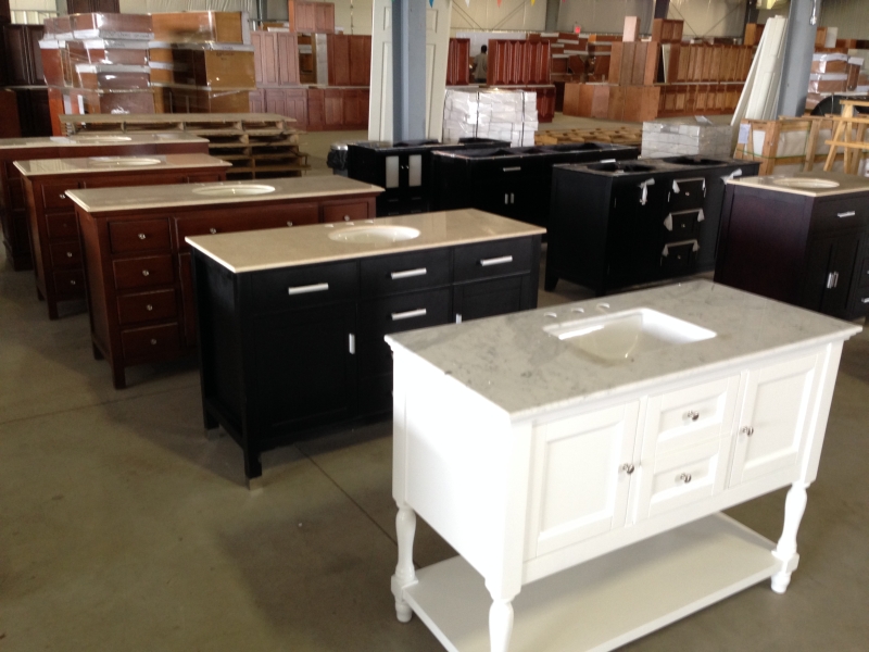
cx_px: 434
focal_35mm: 33
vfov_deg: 42.9
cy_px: 326
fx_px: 828
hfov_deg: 55.4
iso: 125
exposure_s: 1/20
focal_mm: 4.12
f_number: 2.4
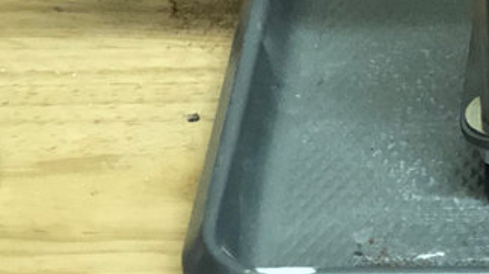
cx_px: 710
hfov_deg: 9.5
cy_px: -166
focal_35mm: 221
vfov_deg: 5.4
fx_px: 2865
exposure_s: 1/60
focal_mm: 6.6
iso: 500
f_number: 2.8
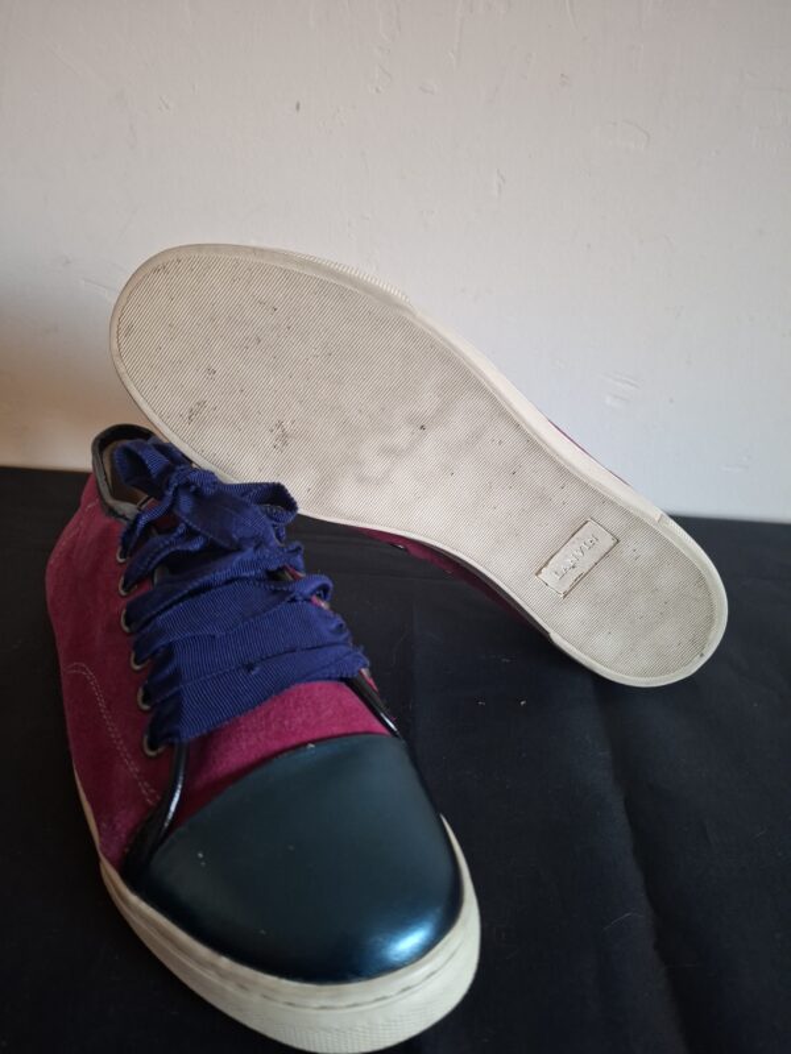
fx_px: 701
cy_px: 527
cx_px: 396
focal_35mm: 23
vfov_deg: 73.9
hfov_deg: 58.9
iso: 320
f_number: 1.8
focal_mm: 5.54
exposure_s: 1/33
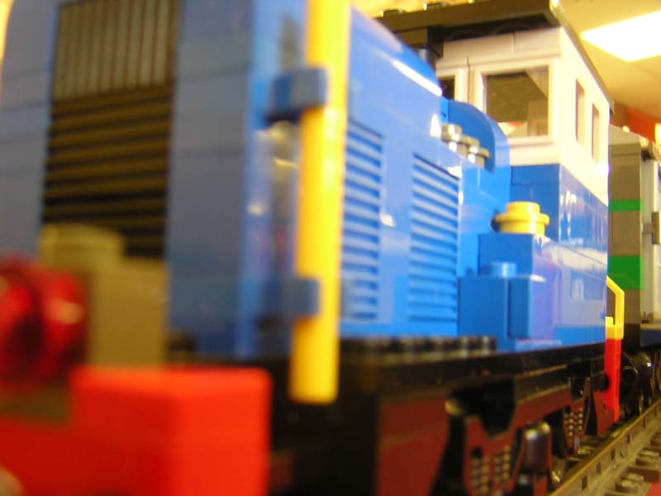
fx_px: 687
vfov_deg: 39.7
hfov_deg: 51.4
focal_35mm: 36
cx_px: 330
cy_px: 248
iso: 148
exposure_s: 1/3.7
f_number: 2.6
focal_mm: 4.7
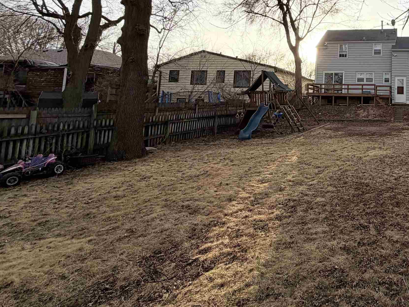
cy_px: 75
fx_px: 307
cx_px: 355
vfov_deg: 50.8
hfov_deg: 59.1
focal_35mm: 26
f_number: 2.2
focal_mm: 2.22
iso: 20
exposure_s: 1/779
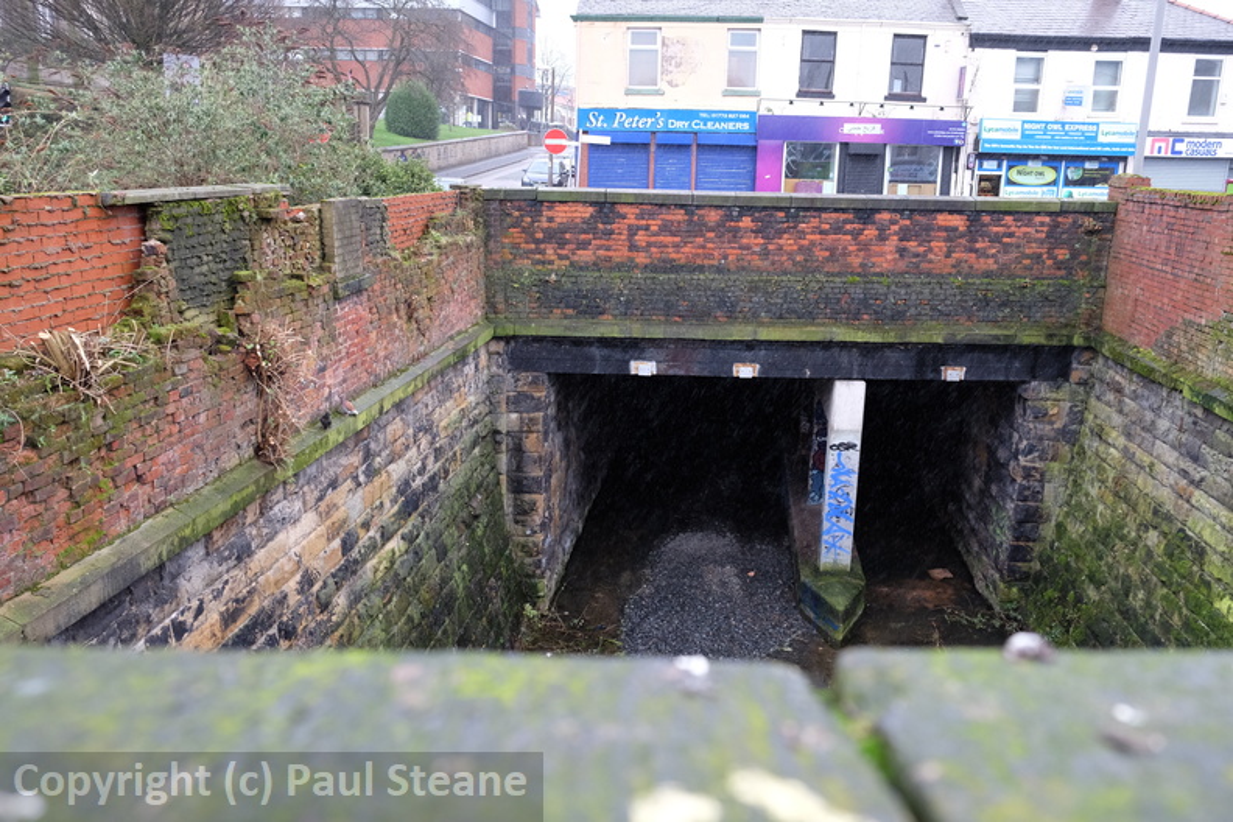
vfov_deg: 45.0
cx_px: 616
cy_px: 411
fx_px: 993
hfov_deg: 63.7
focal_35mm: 29
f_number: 4
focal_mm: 19.6
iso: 1600
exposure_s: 1/180
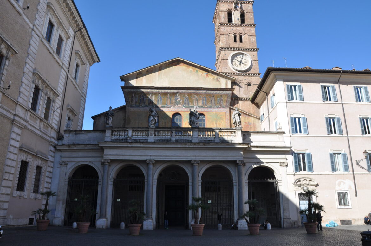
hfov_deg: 67.4
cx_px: 186
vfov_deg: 47.8
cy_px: 123
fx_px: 278
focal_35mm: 27
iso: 200
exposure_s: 1/125
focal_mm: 18
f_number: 11
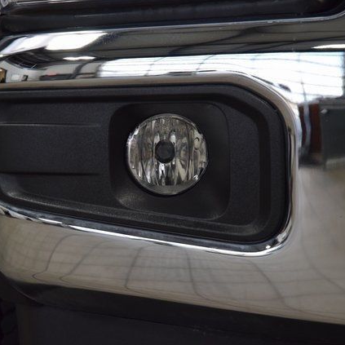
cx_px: 141
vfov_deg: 12.9
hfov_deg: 12.9
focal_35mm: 135
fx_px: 1522
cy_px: 172
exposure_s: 1/125
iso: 1600
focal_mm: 70
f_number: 6.3
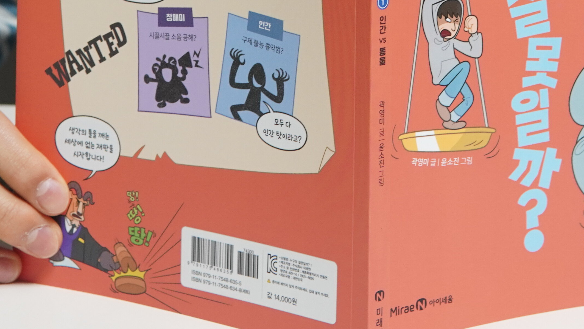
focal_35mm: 133
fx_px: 2059
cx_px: 375
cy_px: -178
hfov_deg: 16.1
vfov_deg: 8.9
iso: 500
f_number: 5
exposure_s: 1/30
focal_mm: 30
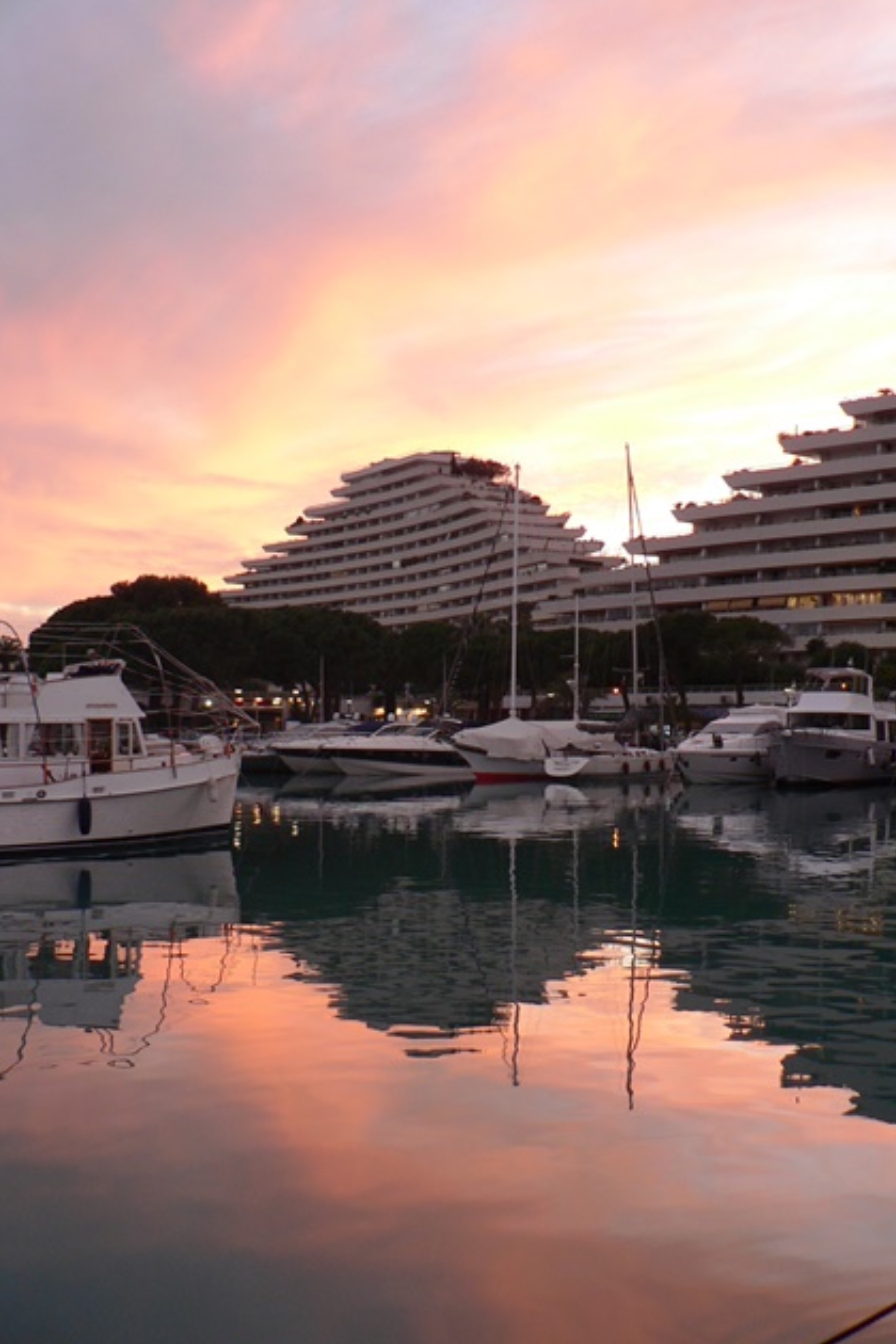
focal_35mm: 37
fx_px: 1381
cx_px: 459
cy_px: 678
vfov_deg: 51.9
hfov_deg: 35.9
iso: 100
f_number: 2.8
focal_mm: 6
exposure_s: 1/30
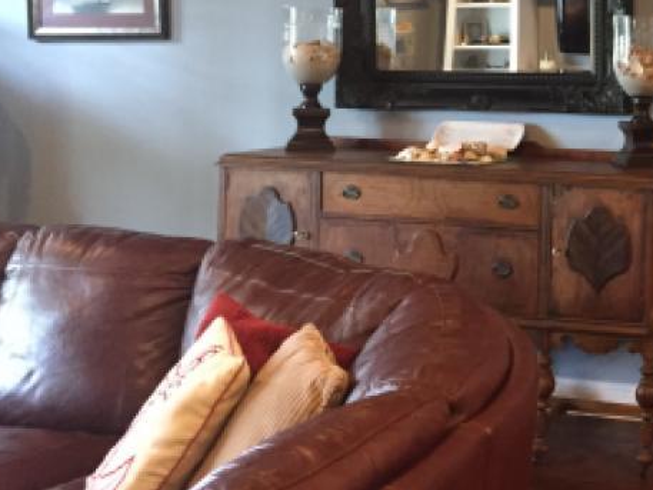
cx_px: 709
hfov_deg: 27.4
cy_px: 81
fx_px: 1226
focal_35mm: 65
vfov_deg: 22.2
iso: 250
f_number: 2.2
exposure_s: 1/17
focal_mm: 4.15
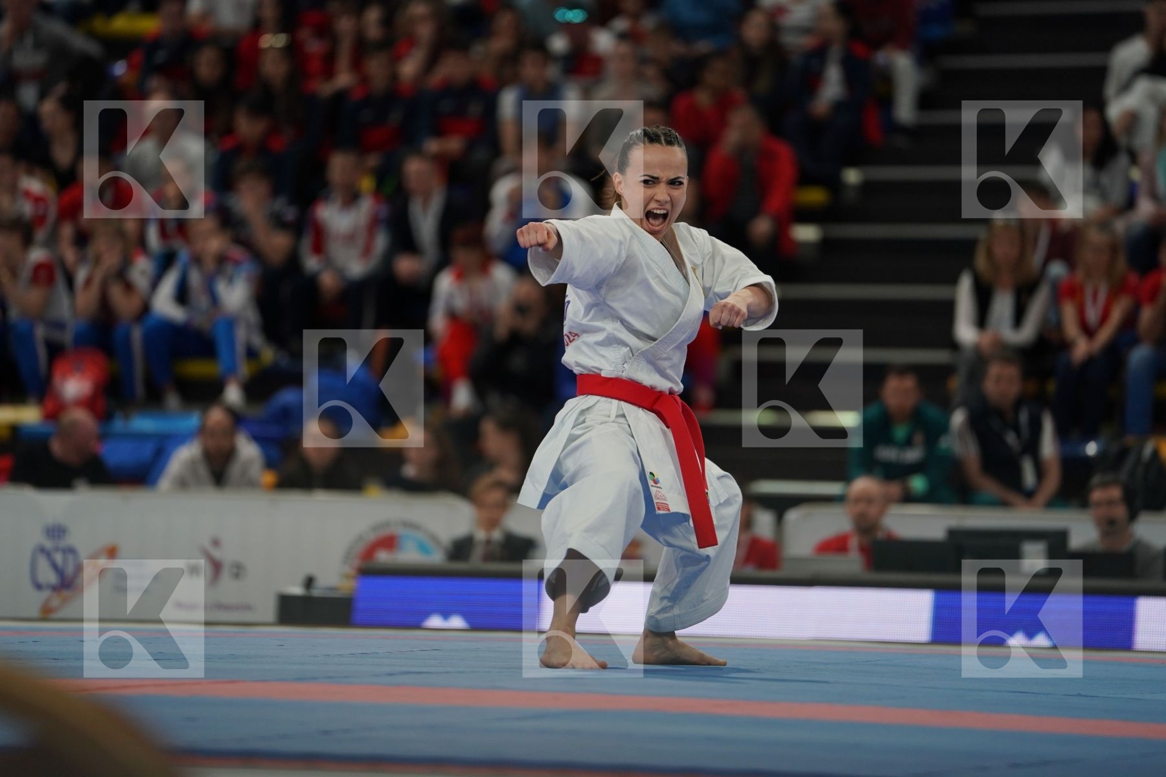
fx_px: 6477
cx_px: 583
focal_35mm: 200
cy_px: 388
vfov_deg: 6.9
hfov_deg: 10.3
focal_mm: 200
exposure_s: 1/500
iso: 640
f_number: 2.8
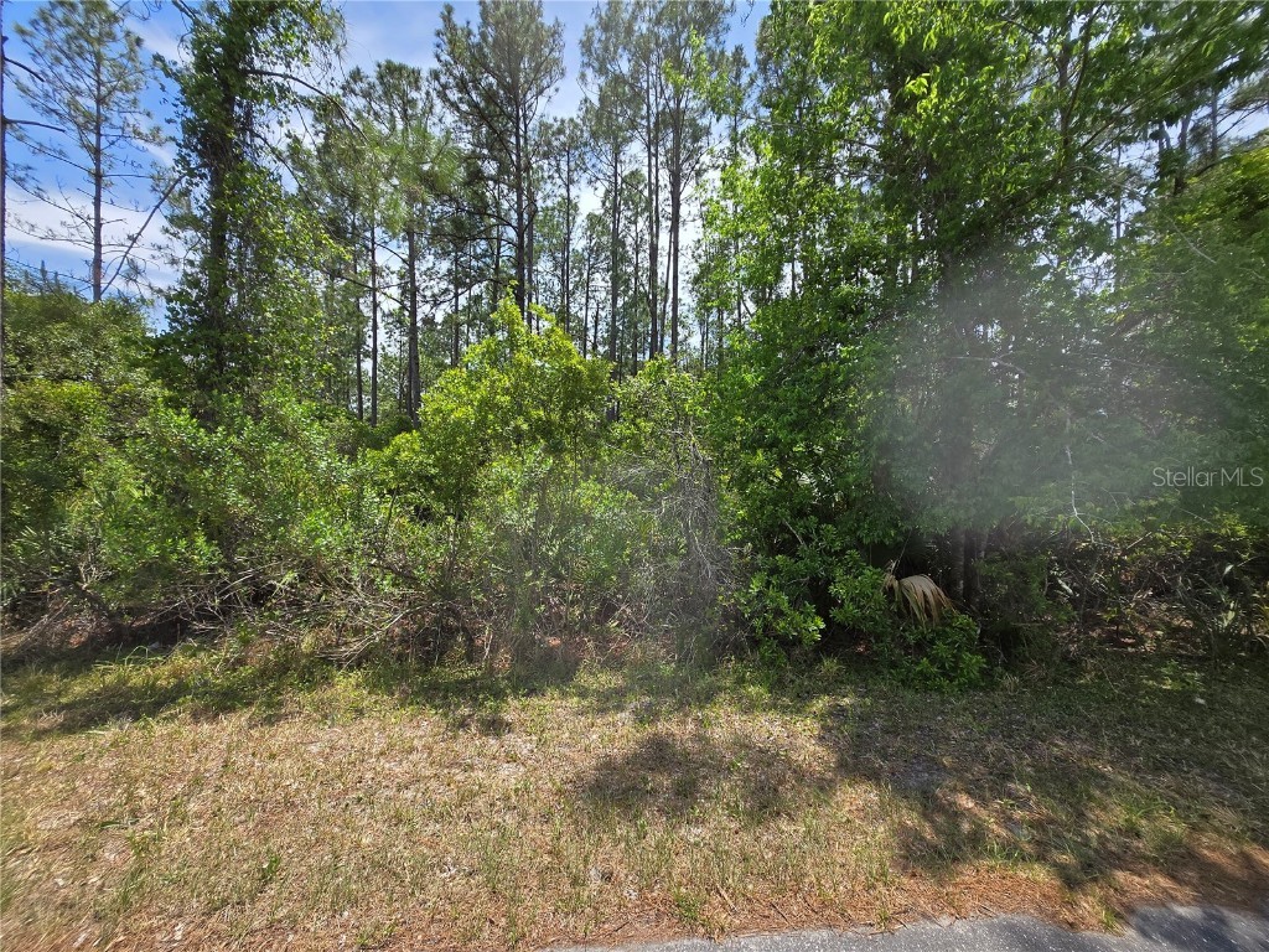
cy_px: 476
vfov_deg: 89.9
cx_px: 634
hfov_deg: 106.2
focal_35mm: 13
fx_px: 477
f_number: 2.2
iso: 25
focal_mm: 1.7
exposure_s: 1/720
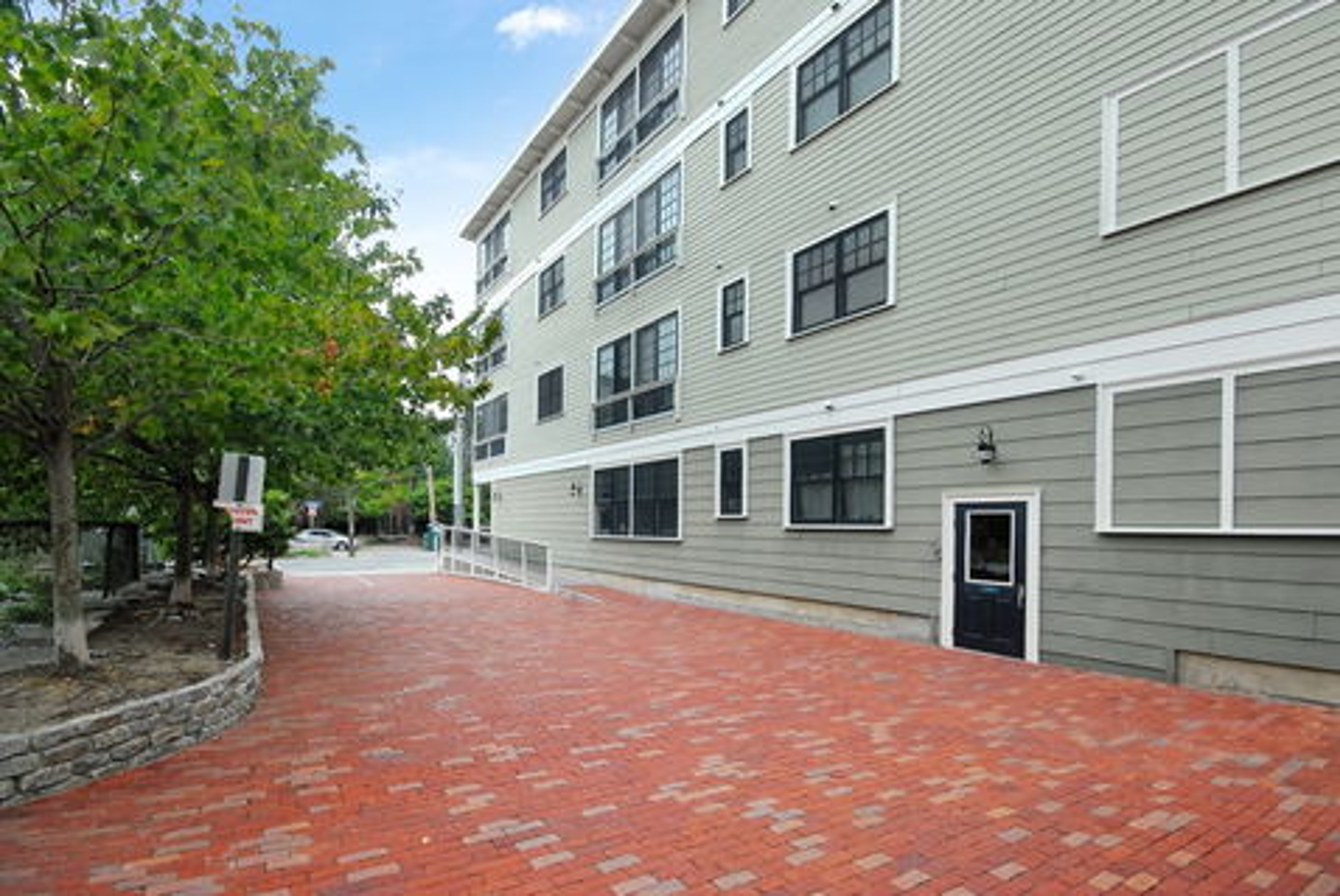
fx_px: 559
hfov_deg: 100.3
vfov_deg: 77.5
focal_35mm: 15
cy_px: 448
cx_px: 670
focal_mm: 10
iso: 400
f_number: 10
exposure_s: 1/125
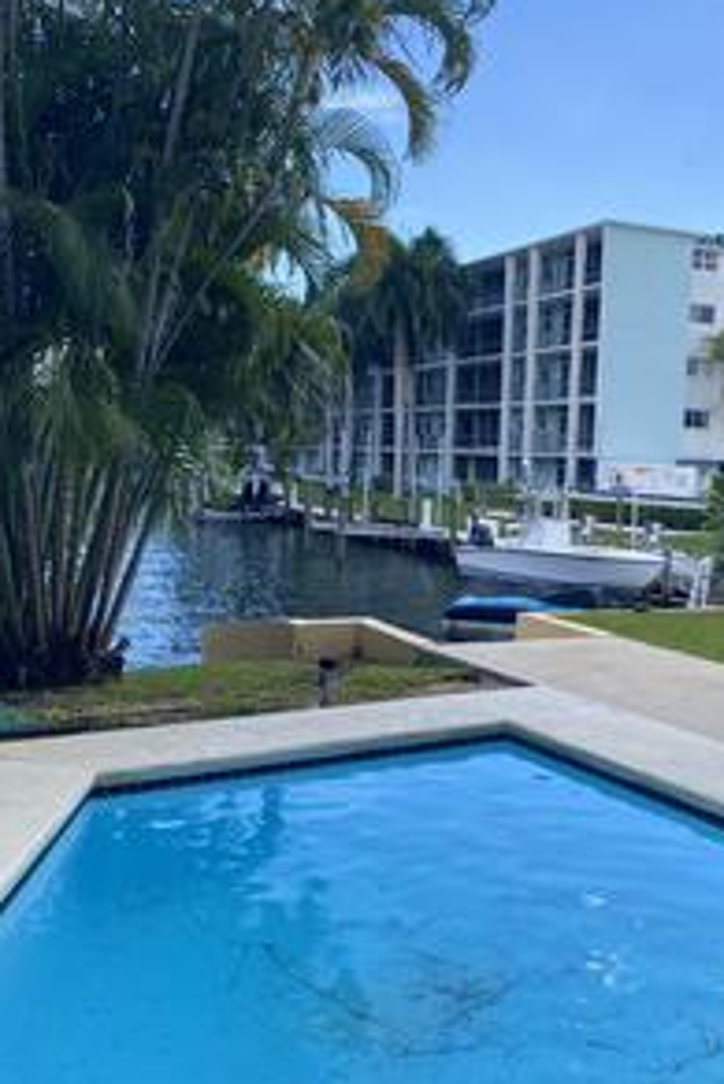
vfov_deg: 51.9
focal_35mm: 37
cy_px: 546
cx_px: 498
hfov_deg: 35.5
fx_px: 1115
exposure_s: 1/1016
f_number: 1.8
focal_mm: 4.25
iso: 32
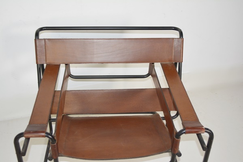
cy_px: 81
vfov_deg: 31.9
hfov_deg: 46.4
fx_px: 283
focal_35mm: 42
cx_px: 122
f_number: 4.5
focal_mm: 28
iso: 800
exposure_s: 1/60
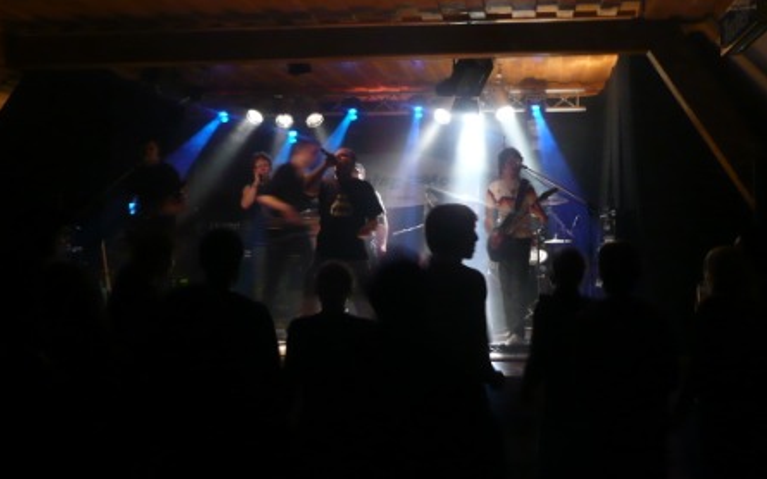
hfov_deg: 41.8
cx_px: 383
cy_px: 205
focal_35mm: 48
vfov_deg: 26.8
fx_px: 1003
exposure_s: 1/8
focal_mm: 4.9
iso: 200
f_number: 3.4
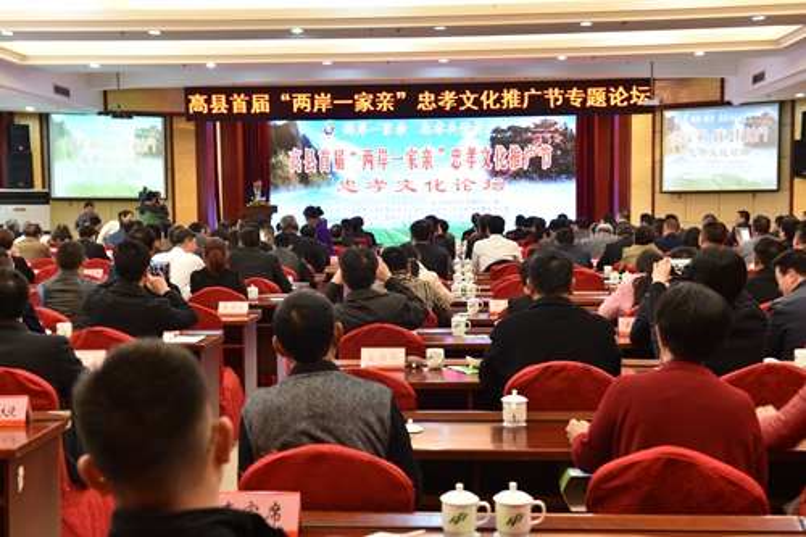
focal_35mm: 48
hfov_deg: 41.1
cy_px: 268
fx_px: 1074
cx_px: 403
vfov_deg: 28.1
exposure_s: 1/15
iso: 800
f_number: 5.6
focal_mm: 48
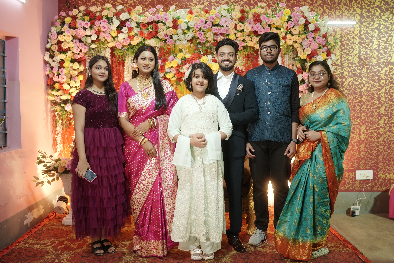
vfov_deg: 37.9
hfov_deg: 54.4
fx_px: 383
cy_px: 132
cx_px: 197
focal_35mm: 35
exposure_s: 1/200
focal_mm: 35
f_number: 3.2
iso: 800
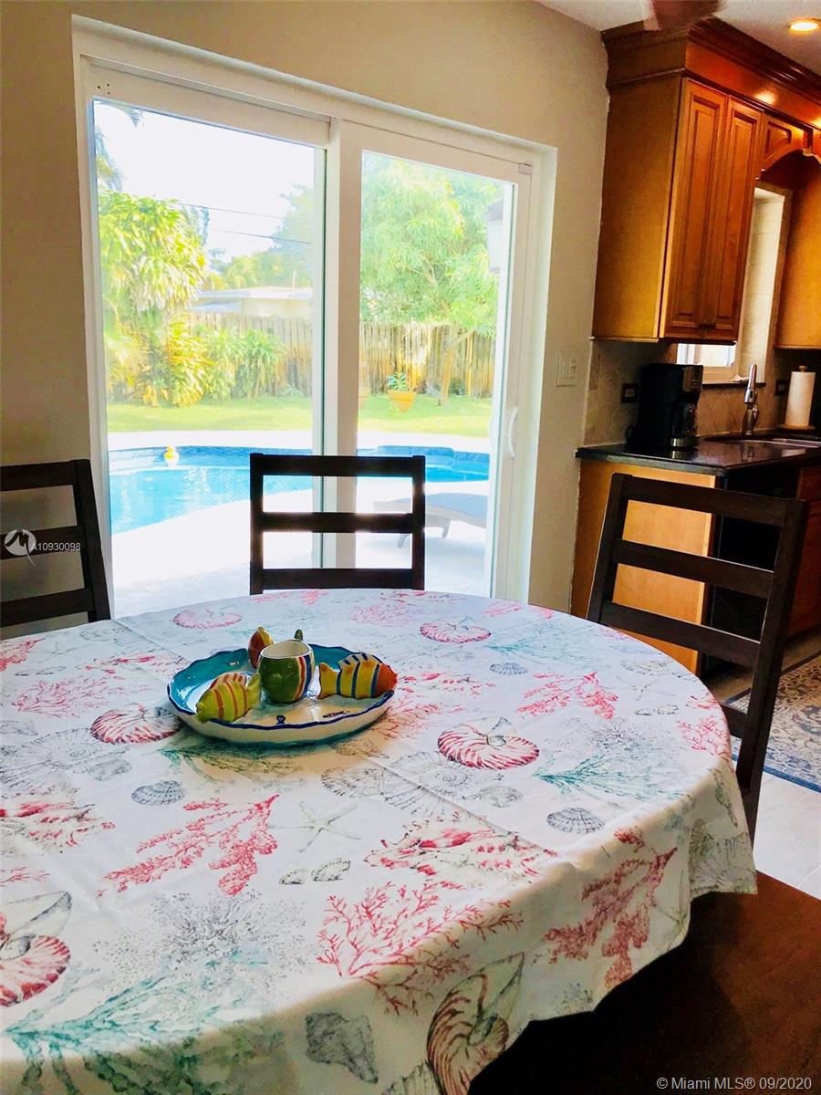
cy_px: 548
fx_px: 885
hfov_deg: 49.7
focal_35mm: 28
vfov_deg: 63.4
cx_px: 410
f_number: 1.8
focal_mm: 3.99
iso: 20
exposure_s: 1/206
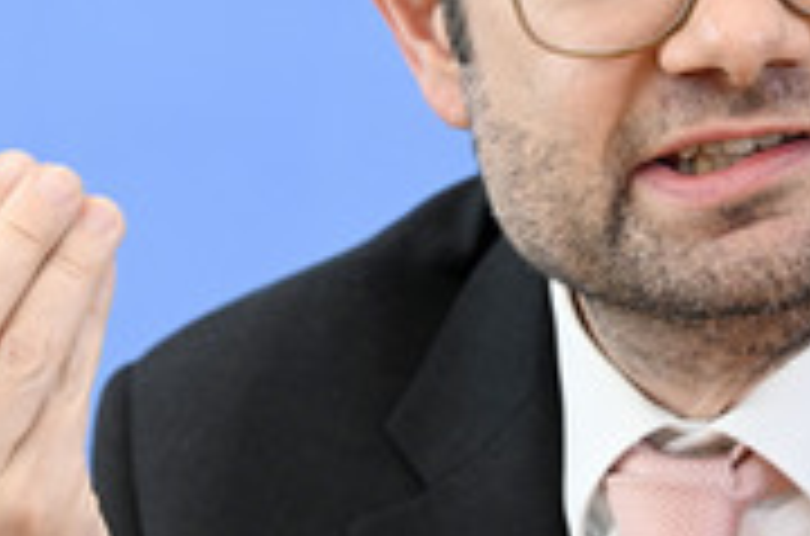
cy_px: 95
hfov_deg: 5.1
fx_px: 9021
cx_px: 592
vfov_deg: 3.4
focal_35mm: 402
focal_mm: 160
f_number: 5.6
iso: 4000
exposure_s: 1/800
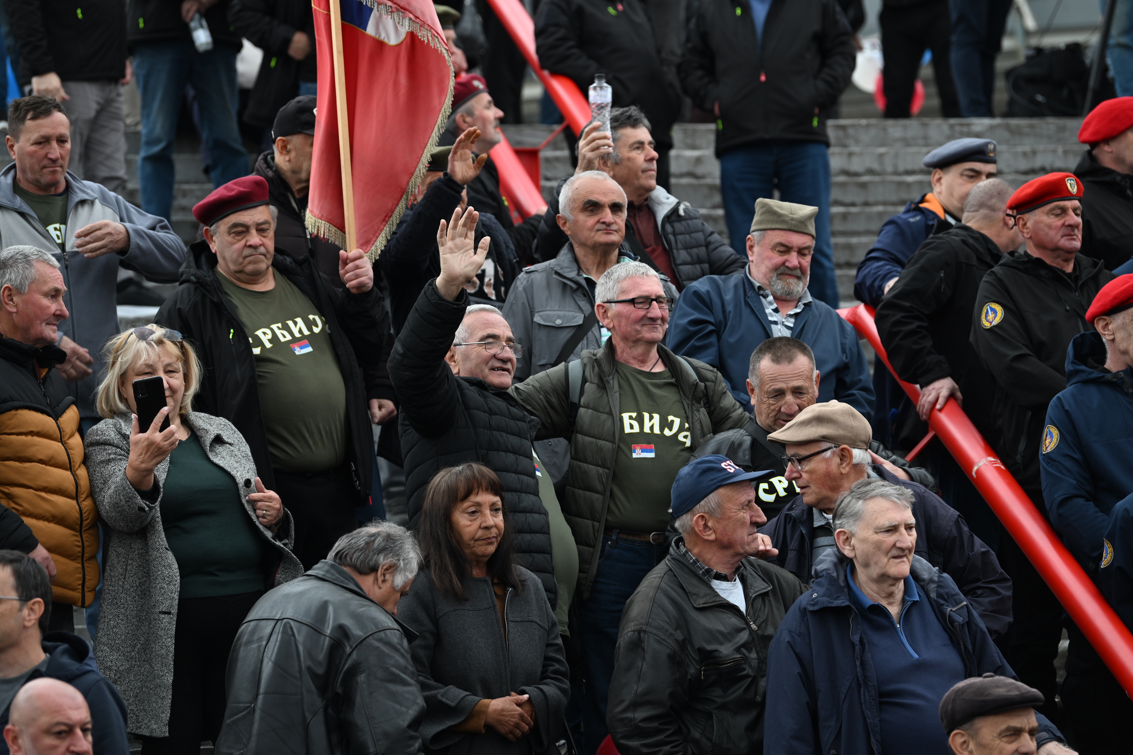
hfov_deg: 12.8
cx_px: 566
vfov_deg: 8.6
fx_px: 5035
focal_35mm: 160
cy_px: 378
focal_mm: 160
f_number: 4
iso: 500
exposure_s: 1/320
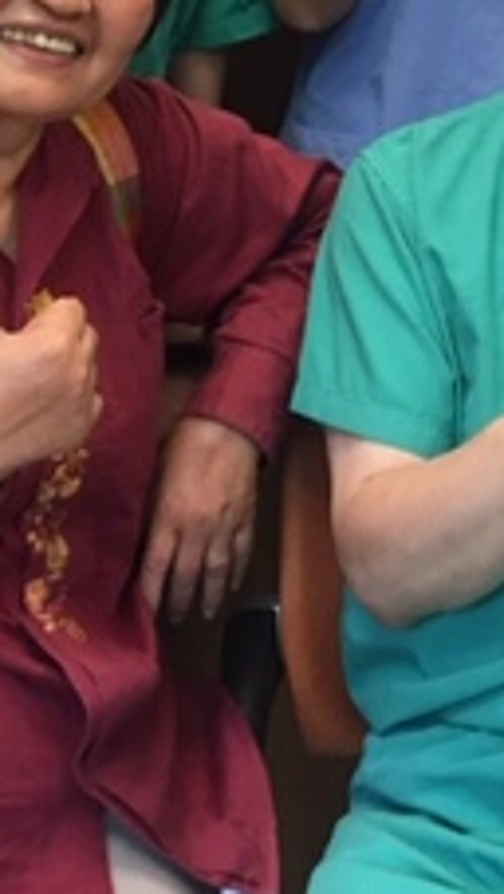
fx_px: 2111
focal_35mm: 89
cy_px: 24
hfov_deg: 13.2
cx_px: 638
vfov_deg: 23.0
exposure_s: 1/30
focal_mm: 4.15
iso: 32
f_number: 2.2
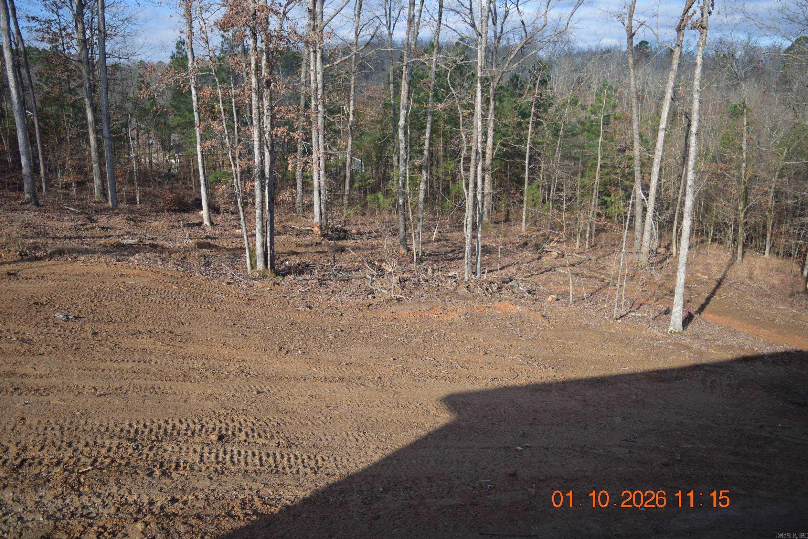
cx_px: 404
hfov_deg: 67.4
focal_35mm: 27
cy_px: 270
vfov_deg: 48.0
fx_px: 606
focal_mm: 18
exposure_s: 1/1250
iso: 200
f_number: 3.5
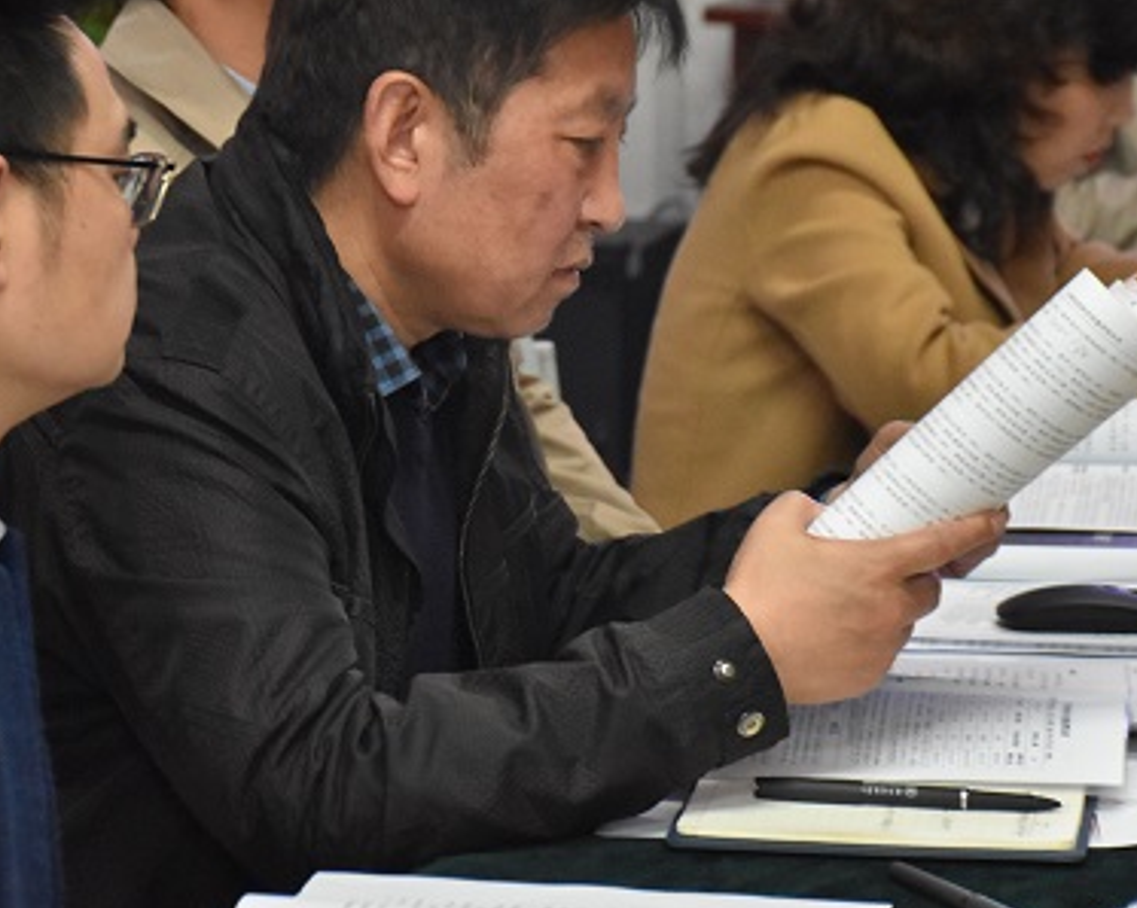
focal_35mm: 169
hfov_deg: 11.4
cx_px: 552
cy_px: 372
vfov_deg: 9.1
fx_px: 5684
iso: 2500
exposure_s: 1/80
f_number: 7.1
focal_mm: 70
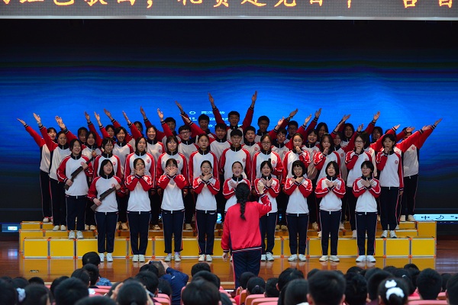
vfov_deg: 13.7
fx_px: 1272
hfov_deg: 20.4
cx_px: 229
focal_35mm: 100
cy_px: 152
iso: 2000
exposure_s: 1/160
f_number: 6.3
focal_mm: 100
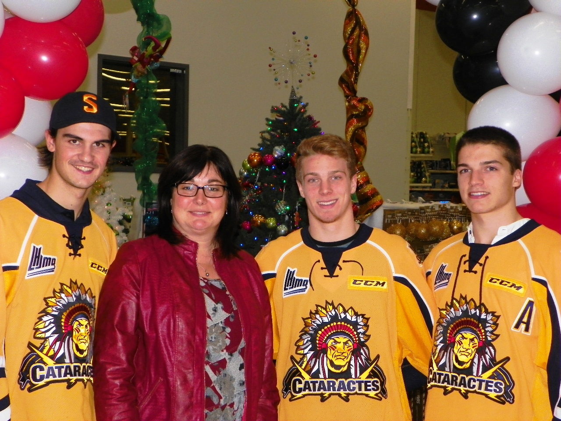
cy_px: 210
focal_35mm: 71
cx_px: 280
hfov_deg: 27.4
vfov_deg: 20.7
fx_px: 1151
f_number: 3.5
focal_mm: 12.6
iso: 200
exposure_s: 1/160
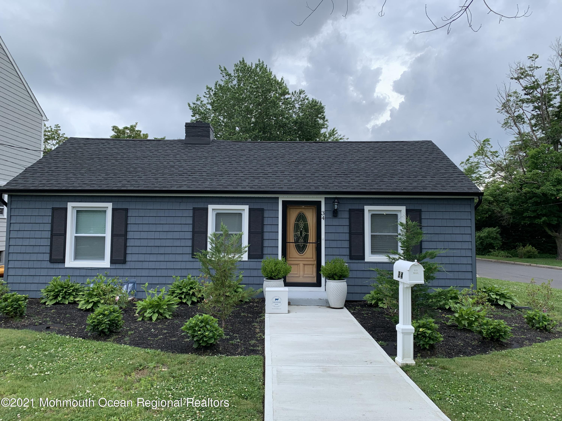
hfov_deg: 67.3
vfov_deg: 53.1
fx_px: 422
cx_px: 281
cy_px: 210
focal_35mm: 26
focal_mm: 4.25
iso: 25
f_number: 1.8
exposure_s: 1/887
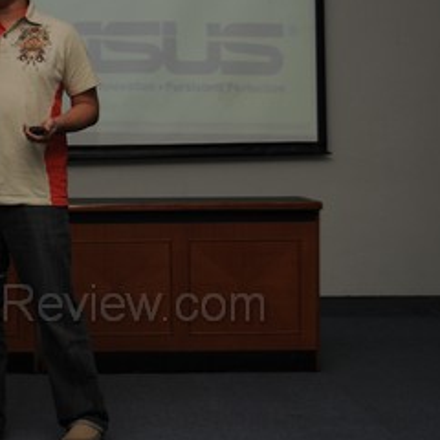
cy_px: 147
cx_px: 16
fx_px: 1452
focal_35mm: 101
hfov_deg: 16.9
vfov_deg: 17.2
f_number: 3.8
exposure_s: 1/60
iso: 200
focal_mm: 38
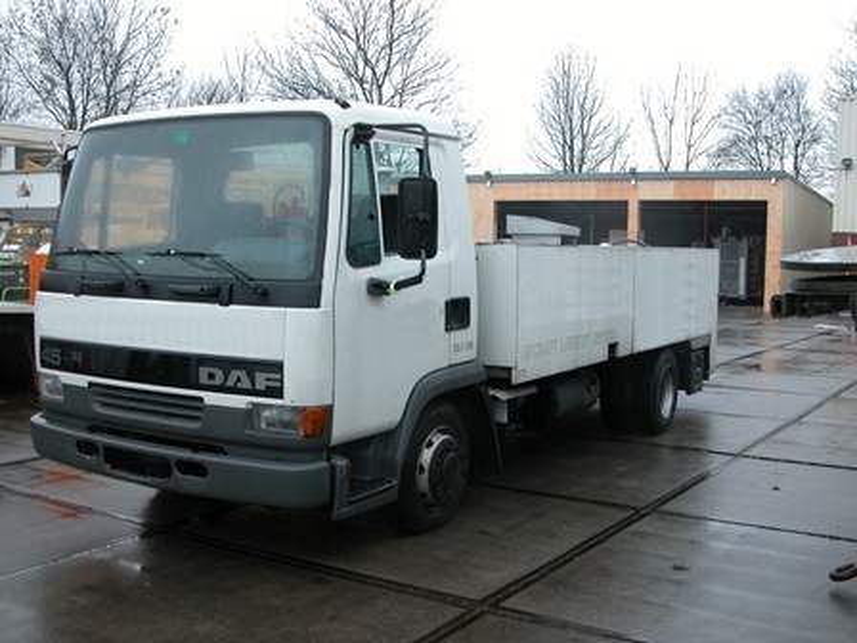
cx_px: 428
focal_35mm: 42
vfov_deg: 34.3
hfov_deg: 44.8
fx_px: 1040
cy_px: 322
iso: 100
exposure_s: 1/45.6
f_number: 2.9
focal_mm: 10.7
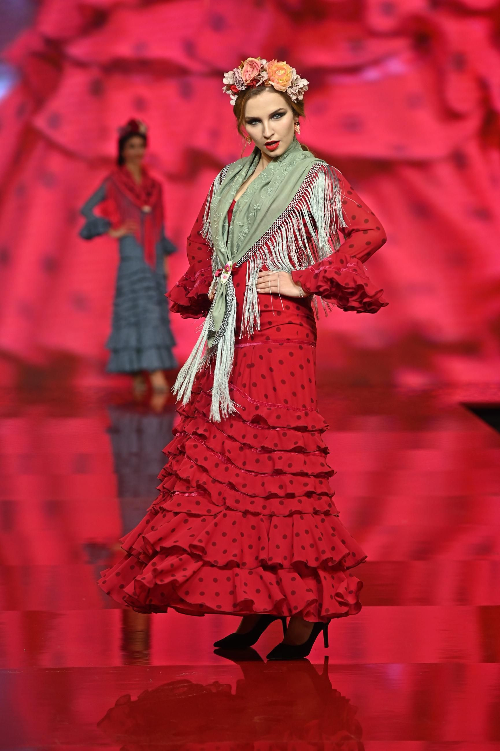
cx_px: 250
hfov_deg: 11.4
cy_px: 376
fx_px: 2503
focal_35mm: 120
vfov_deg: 17.1
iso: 1000
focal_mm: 120
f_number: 4
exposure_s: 1/320
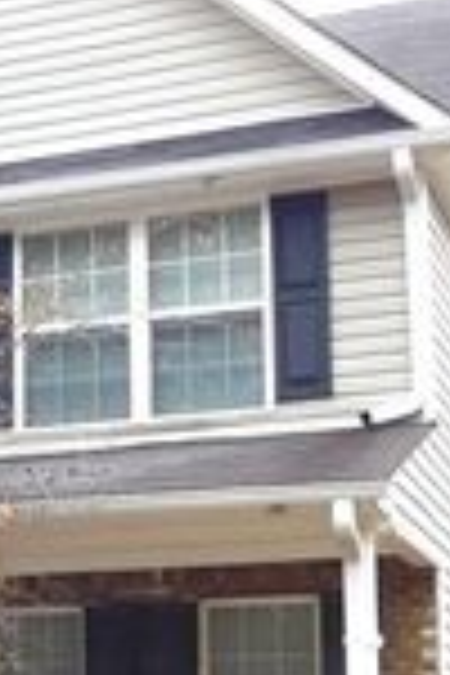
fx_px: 1950
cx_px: -297
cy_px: 556
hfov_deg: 12.3
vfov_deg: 19.4
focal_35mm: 104
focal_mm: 5.3
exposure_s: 1/100
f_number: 3.2
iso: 125
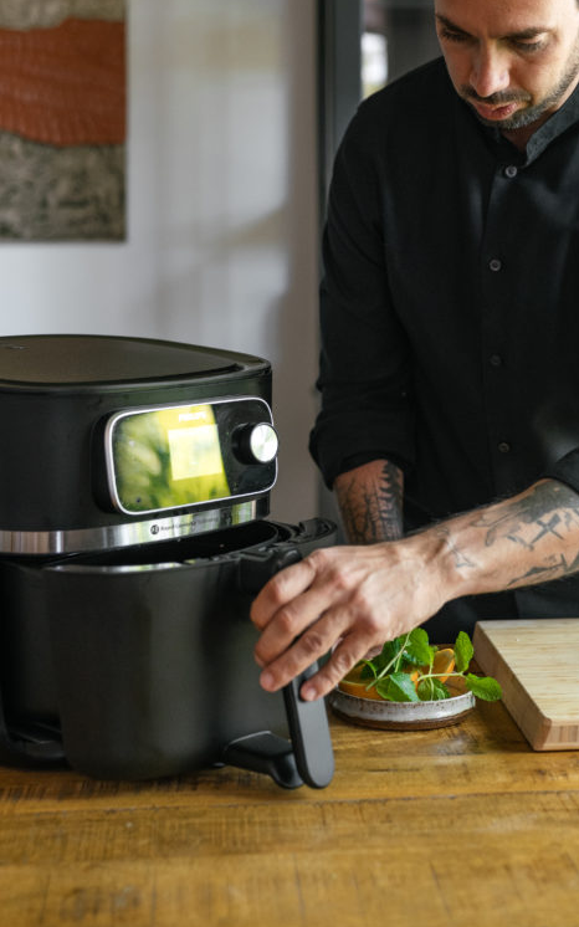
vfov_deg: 29.1
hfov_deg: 18.6
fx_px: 1768
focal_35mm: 70
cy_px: 293
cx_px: 355
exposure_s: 1/125
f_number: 2.8
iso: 800
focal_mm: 50
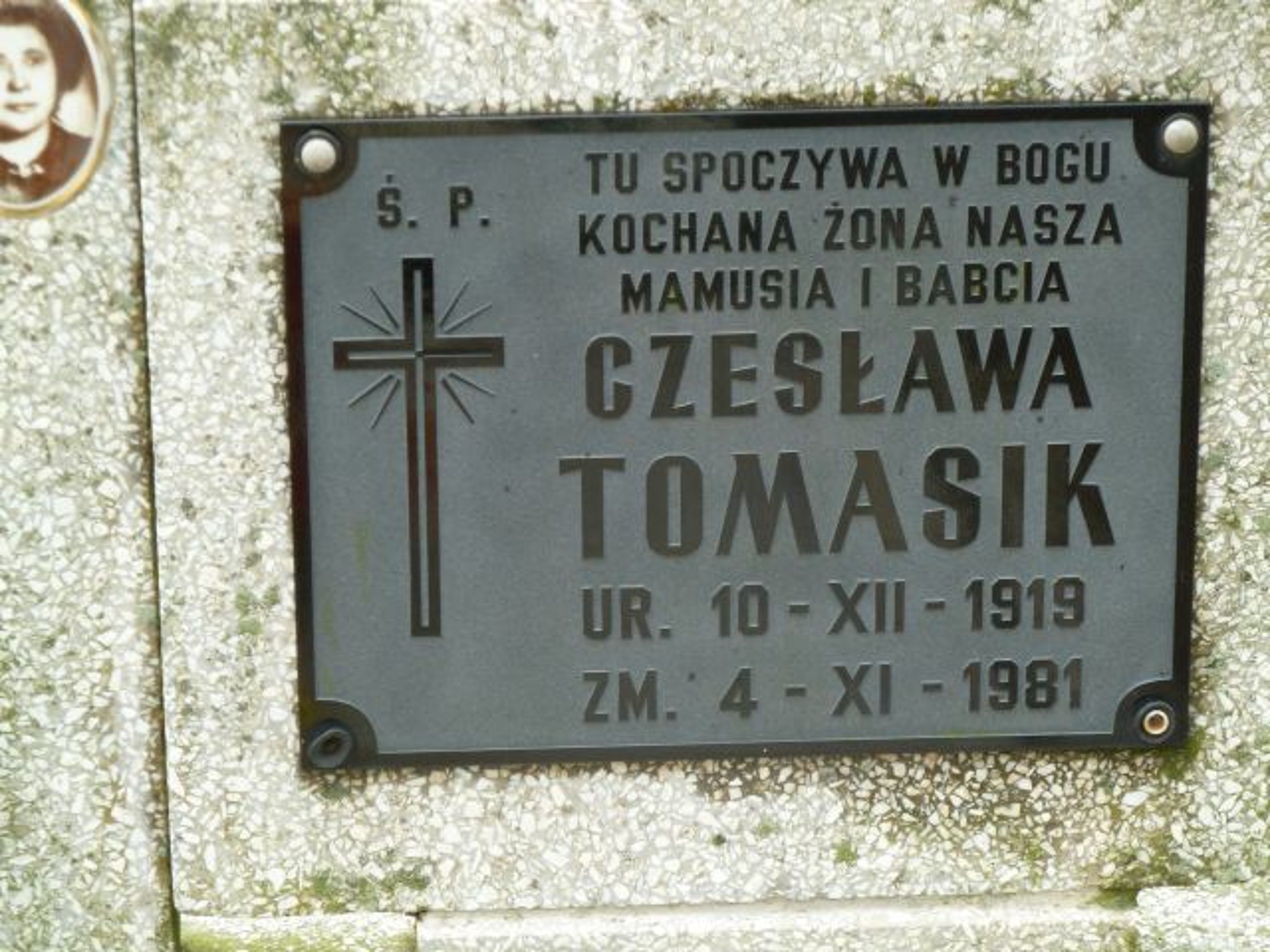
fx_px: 5393
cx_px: 635
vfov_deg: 10.1
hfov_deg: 13.4
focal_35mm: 147
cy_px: 476
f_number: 4.5
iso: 125
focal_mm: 24.1
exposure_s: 1/40
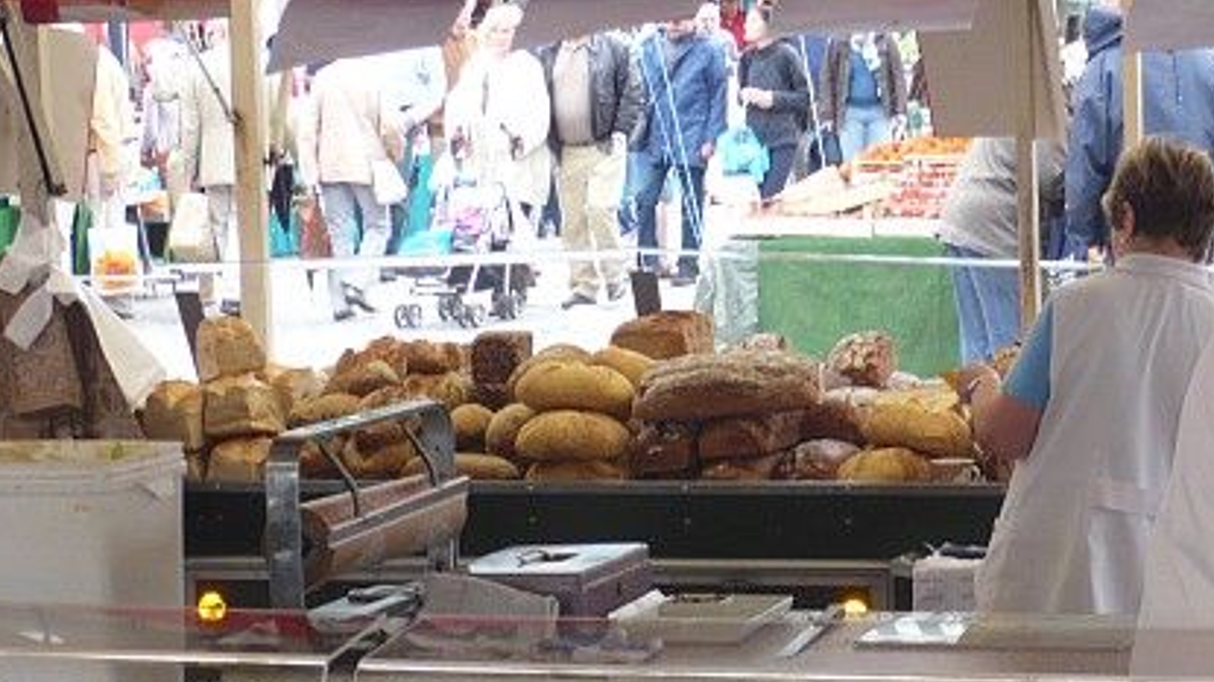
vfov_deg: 9.6
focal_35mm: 126
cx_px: 901
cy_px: 501
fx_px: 4054
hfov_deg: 16.9
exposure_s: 1/60
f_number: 3.7
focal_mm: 9.9
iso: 100
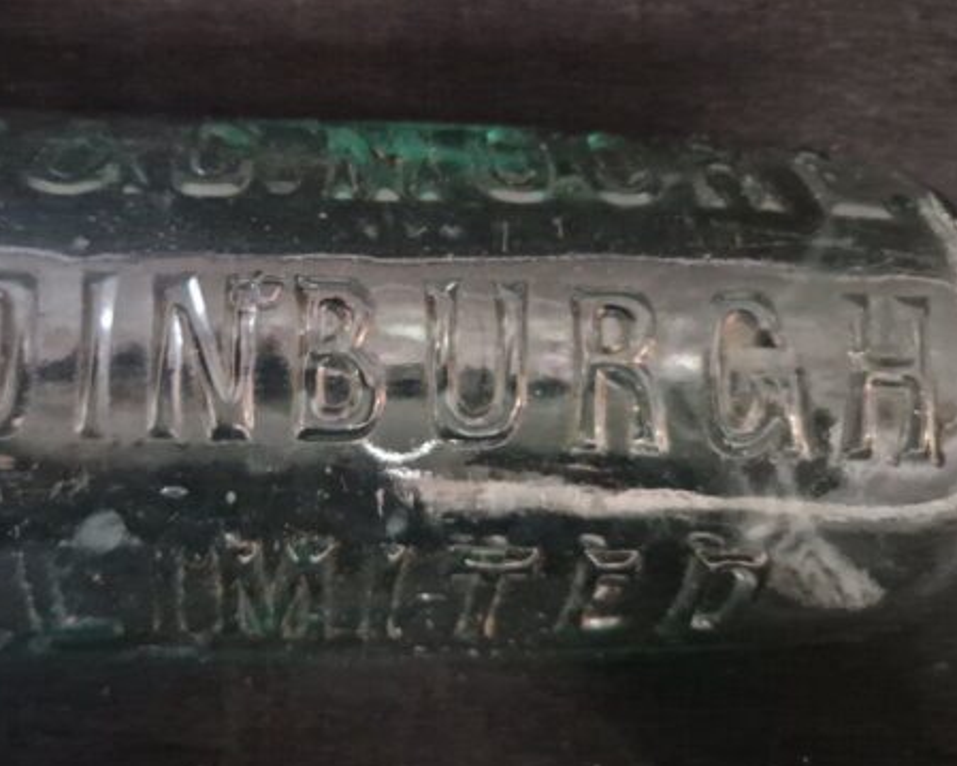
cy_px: 337
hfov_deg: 57.8
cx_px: 343
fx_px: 850
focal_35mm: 30
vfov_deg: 48.4
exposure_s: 1/25
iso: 1250
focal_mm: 5.4
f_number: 1.8
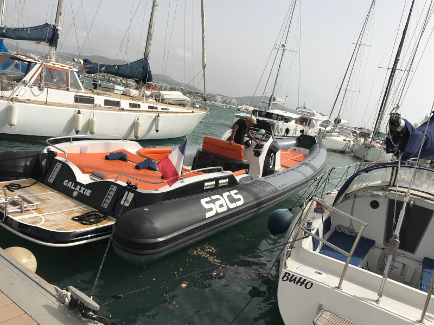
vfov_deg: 49.7
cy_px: 162
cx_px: 217
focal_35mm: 28
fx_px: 351
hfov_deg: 63.4
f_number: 1.8
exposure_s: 1/3831
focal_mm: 3.99
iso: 20
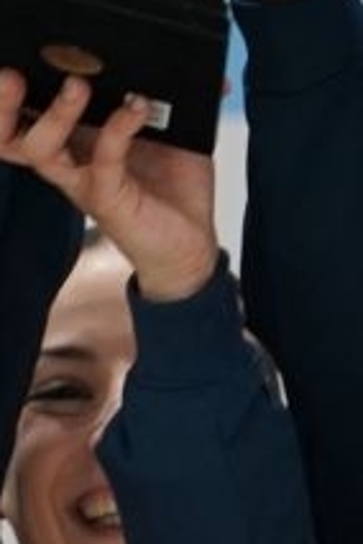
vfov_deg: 1.9
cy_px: 332
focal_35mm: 1080
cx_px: -118
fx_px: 16334
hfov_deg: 1.3
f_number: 2.8
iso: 800
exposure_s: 1/250
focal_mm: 128
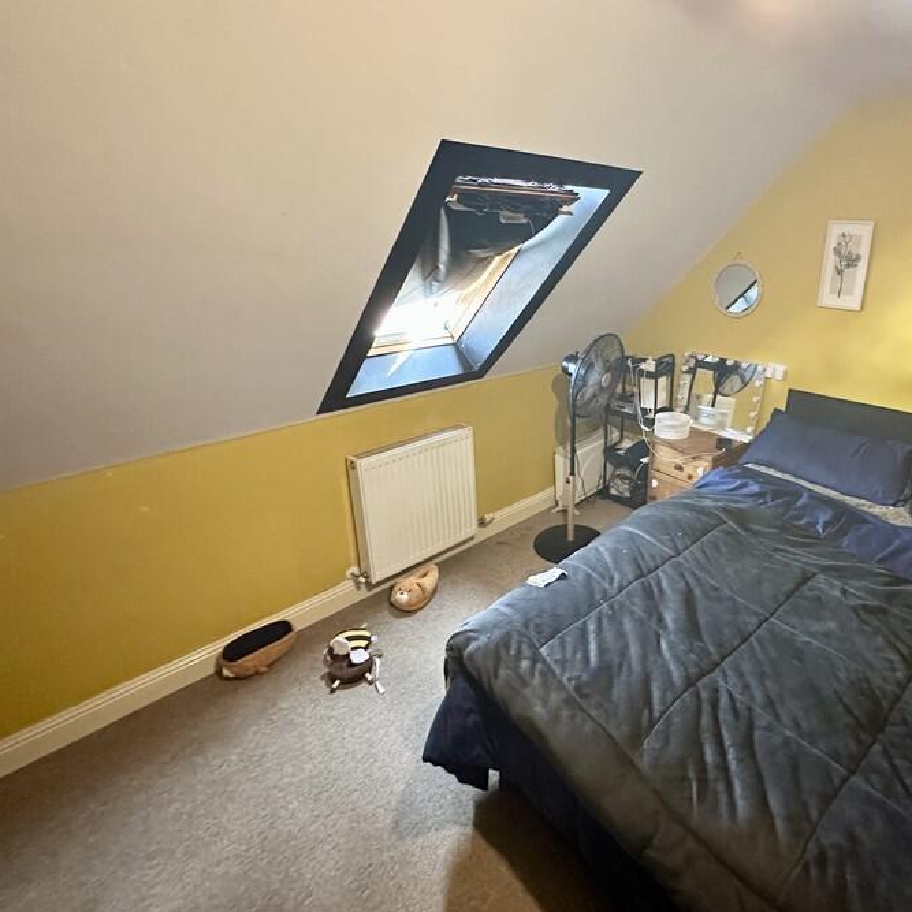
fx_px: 566
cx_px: 596
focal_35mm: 19
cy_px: 414
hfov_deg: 75.6
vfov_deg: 77.5
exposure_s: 1/60
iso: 1000
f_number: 2.2
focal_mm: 2.22
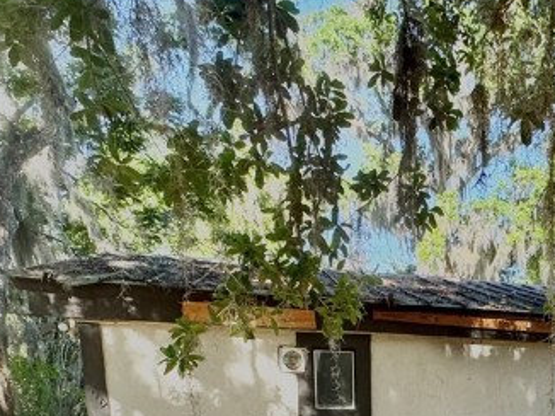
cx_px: 521
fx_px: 705
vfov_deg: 27.2
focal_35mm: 44
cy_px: 547
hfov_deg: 39.2
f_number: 2.2
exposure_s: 1/359
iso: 40
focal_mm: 2.22
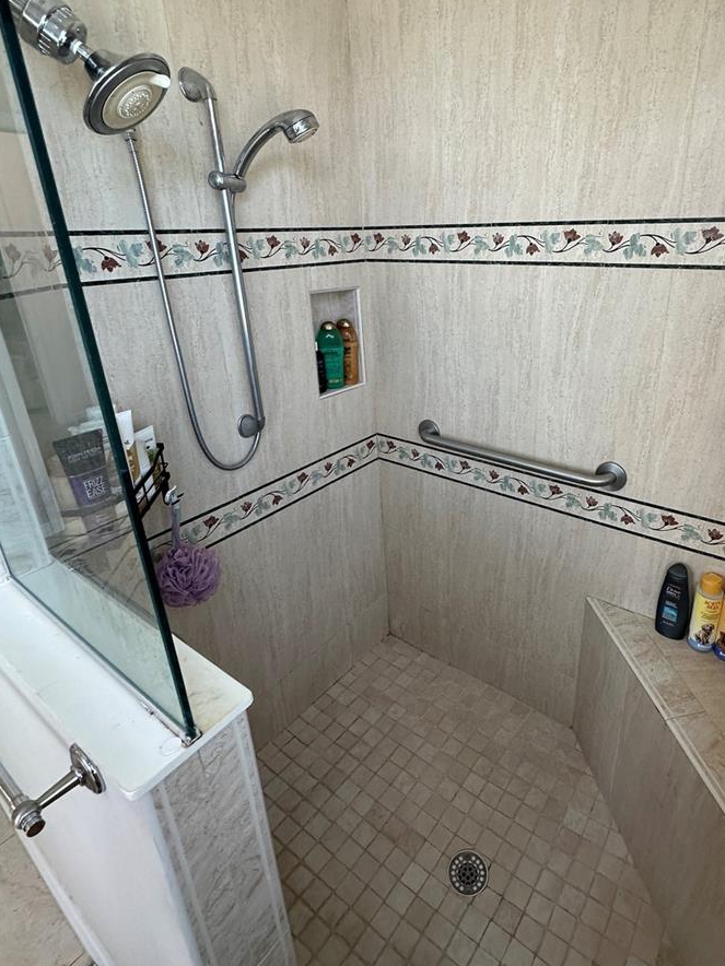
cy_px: 425
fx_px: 531
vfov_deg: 84.3
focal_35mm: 19
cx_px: 444
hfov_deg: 67.8
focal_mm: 2.22
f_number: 2.2
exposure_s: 1/120
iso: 200
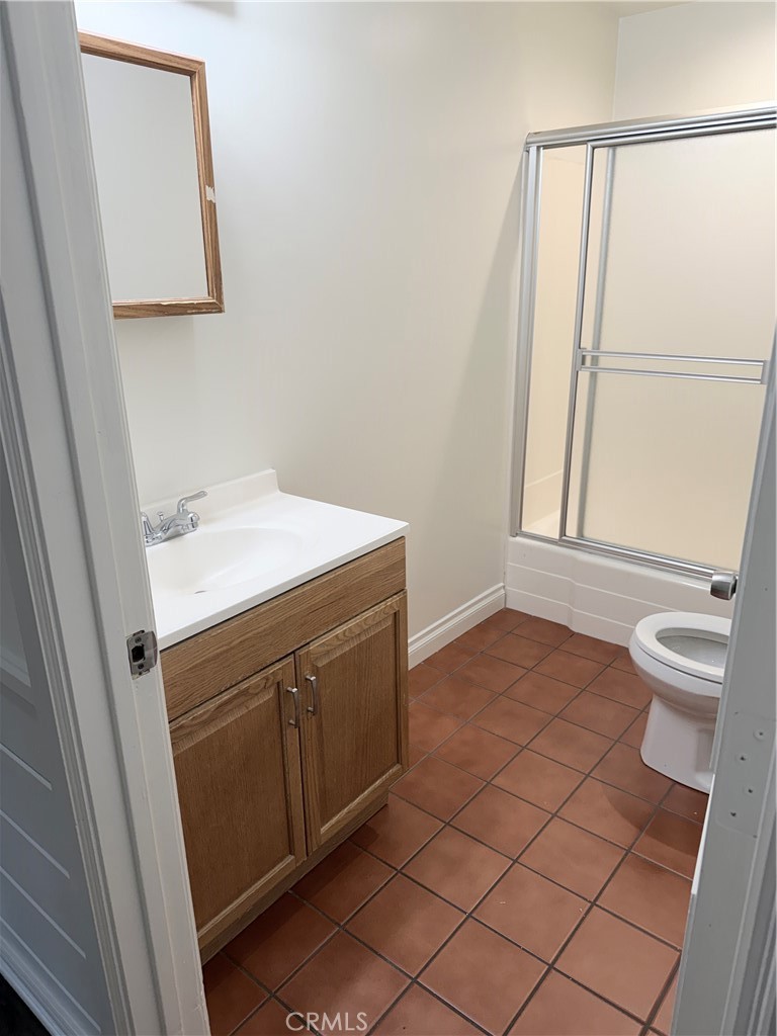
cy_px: 518
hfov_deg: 56.8
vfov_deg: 71.6
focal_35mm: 24
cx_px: 388
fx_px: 718
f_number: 1.78
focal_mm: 6.76
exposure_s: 1/120
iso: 125
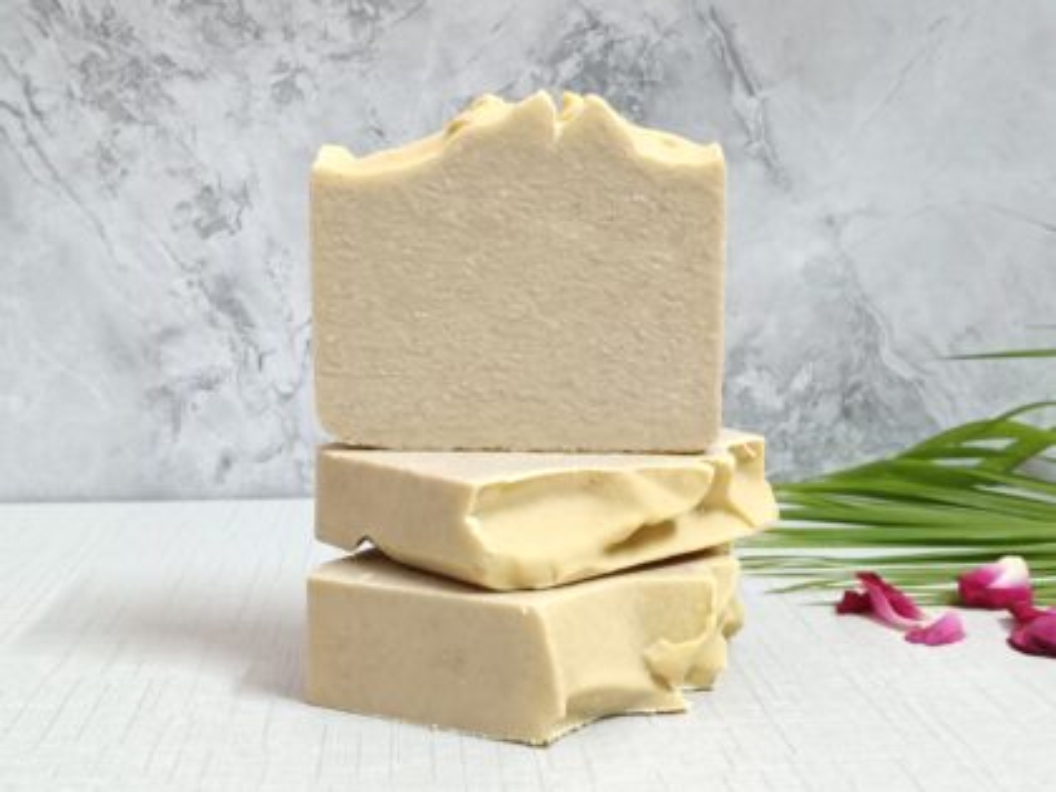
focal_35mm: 47
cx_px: 528
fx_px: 1434
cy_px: 396
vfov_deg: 30.9
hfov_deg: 40.4
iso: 1250
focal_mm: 4.84
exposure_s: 1/25
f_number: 1.8
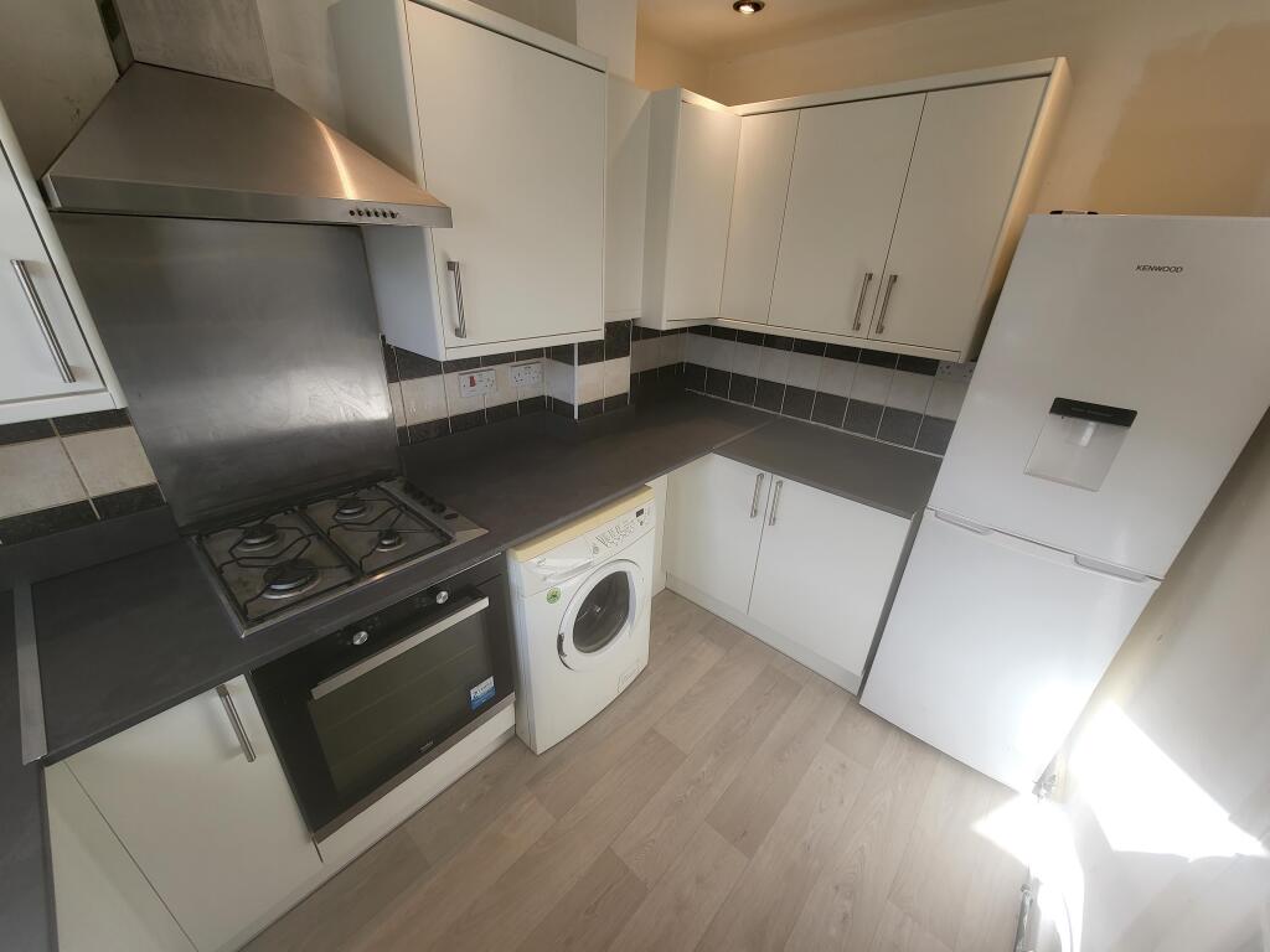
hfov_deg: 106.2
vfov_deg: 89.9
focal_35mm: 13
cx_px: 635
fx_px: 477
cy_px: 476
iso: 32
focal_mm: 1.74
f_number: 2.2
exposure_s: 1/100
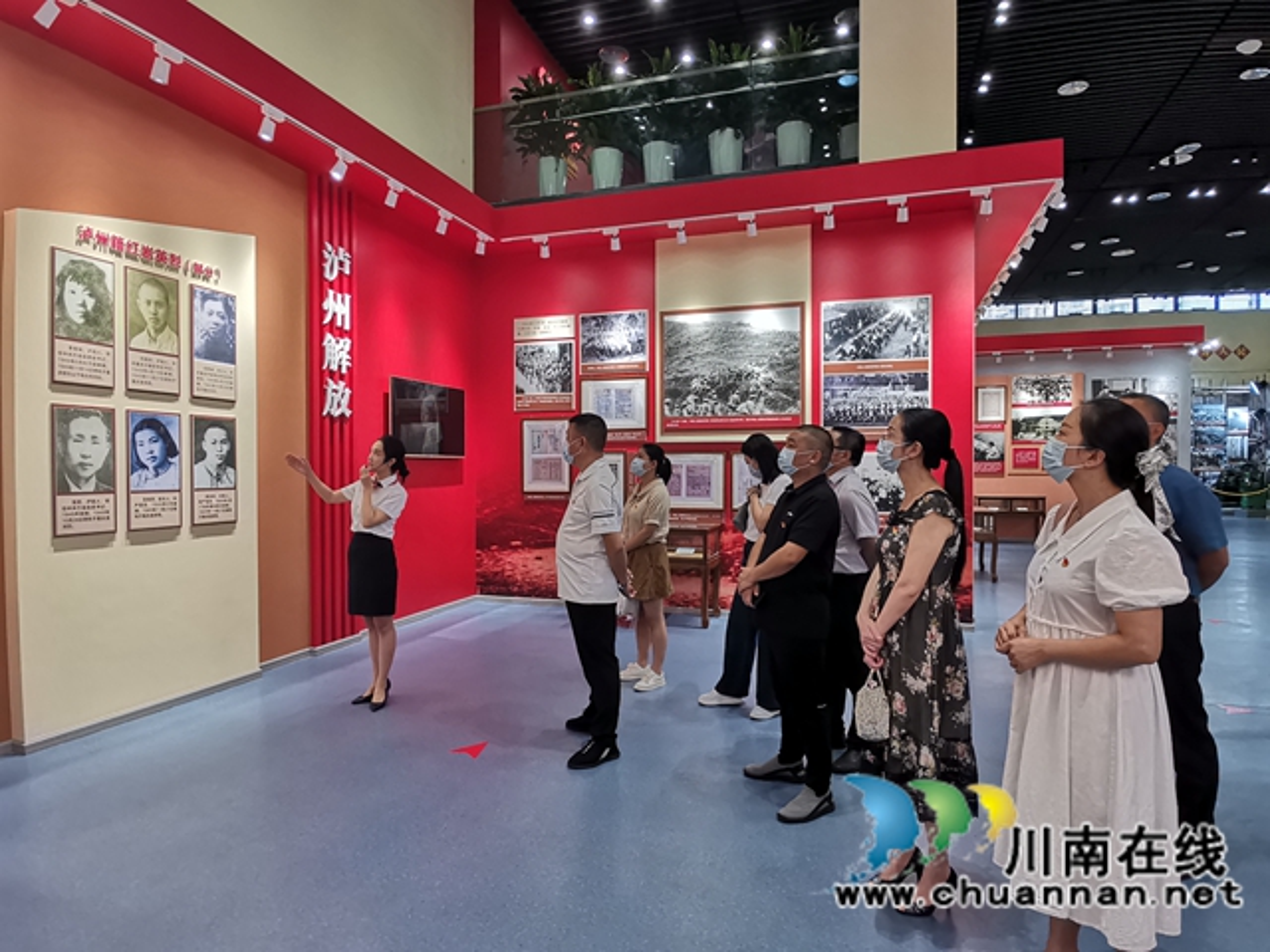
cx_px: 635
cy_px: 476
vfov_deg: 63.4
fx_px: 770
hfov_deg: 79.0
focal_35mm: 21
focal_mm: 2.23
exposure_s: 1/60
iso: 125
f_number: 2.2
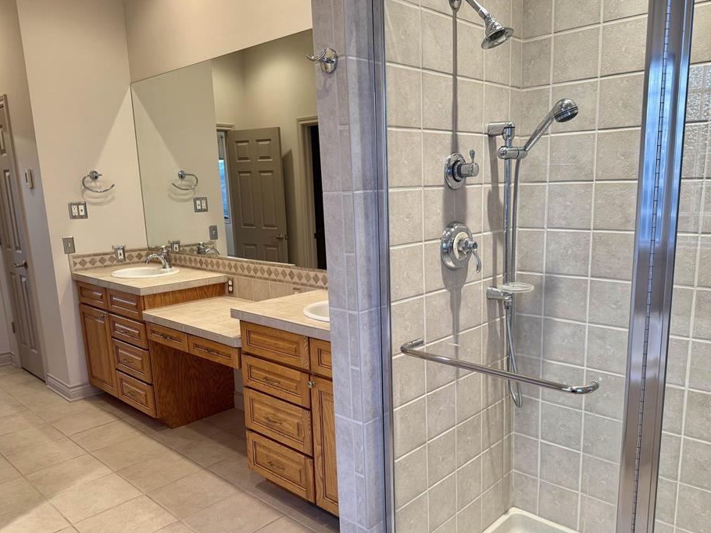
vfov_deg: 51.3
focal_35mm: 27
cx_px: 379
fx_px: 555
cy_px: 292
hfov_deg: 65.2
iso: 125
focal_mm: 6.76
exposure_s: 1/60
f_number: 1.78
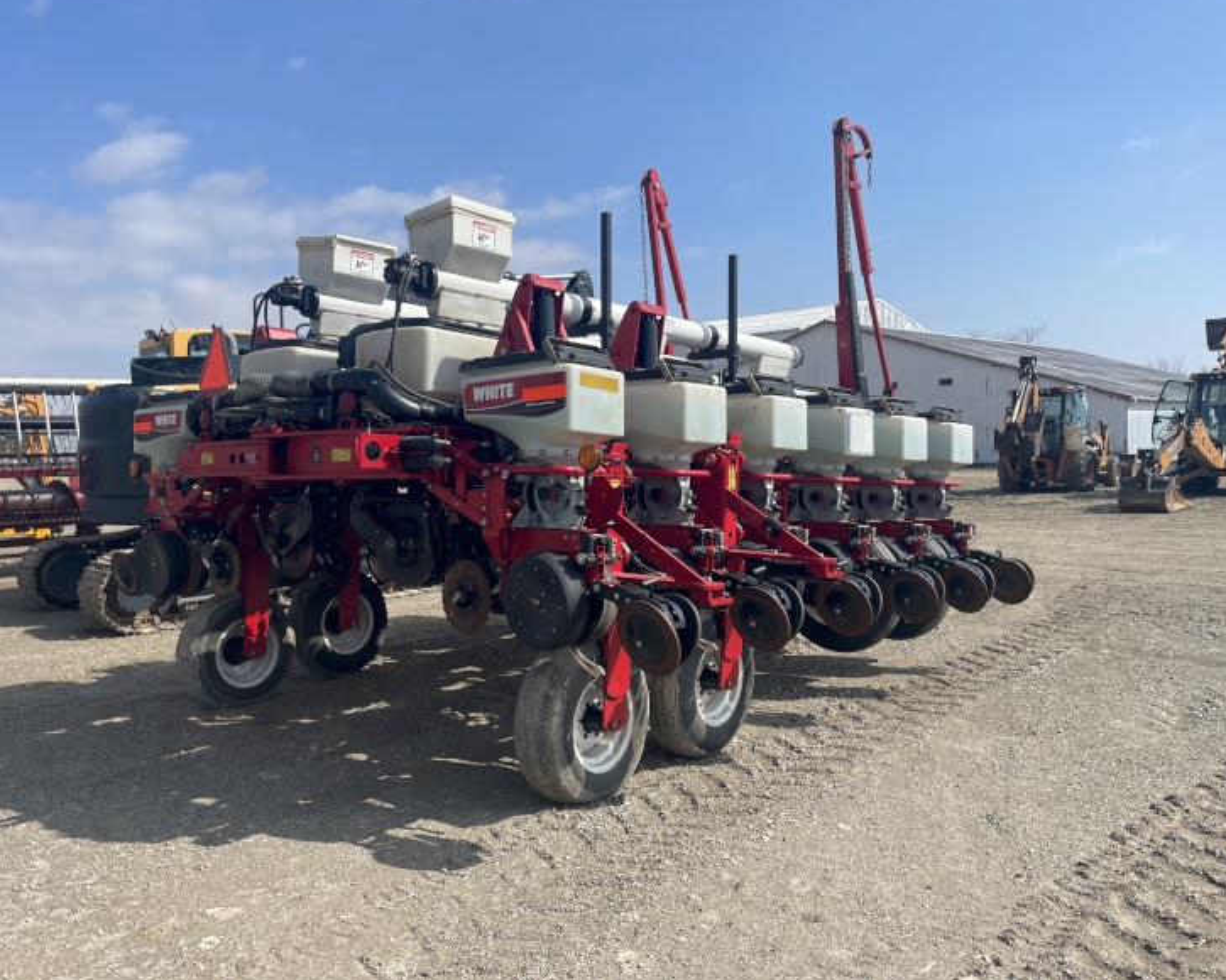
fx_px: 1016
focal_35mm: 28
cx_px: 566
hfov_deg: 62.1
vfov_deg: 51.5
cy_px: 483
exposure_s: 1/3861
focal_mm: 4.2
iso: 32
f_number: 1.6
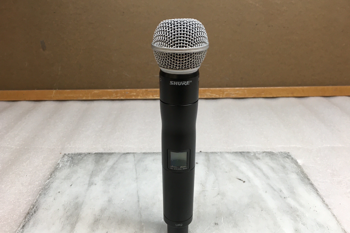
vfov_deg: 42.3
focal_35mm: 31
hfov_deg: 60.3
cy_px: 124
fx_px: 301
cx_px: 171
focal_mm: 4.15
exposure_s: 1/40
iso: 25
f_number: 2.2
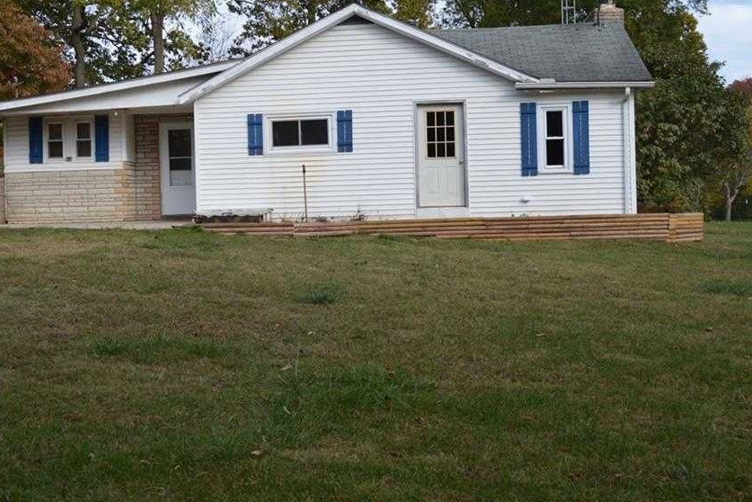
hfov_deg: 44.4
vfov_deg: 30.5
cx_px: 327
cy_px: 217
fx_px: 919
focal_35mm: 44
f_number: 7.1
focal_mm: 24
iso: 100
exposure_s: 1/200
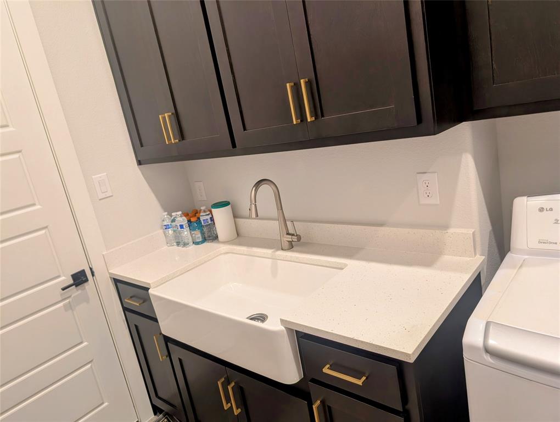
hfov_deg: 71.5
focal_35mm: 24
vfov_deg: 56.9
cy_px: 211
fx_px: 389
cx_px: 280
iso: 140
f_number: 1.68
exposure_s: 1/24
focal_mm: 6.9
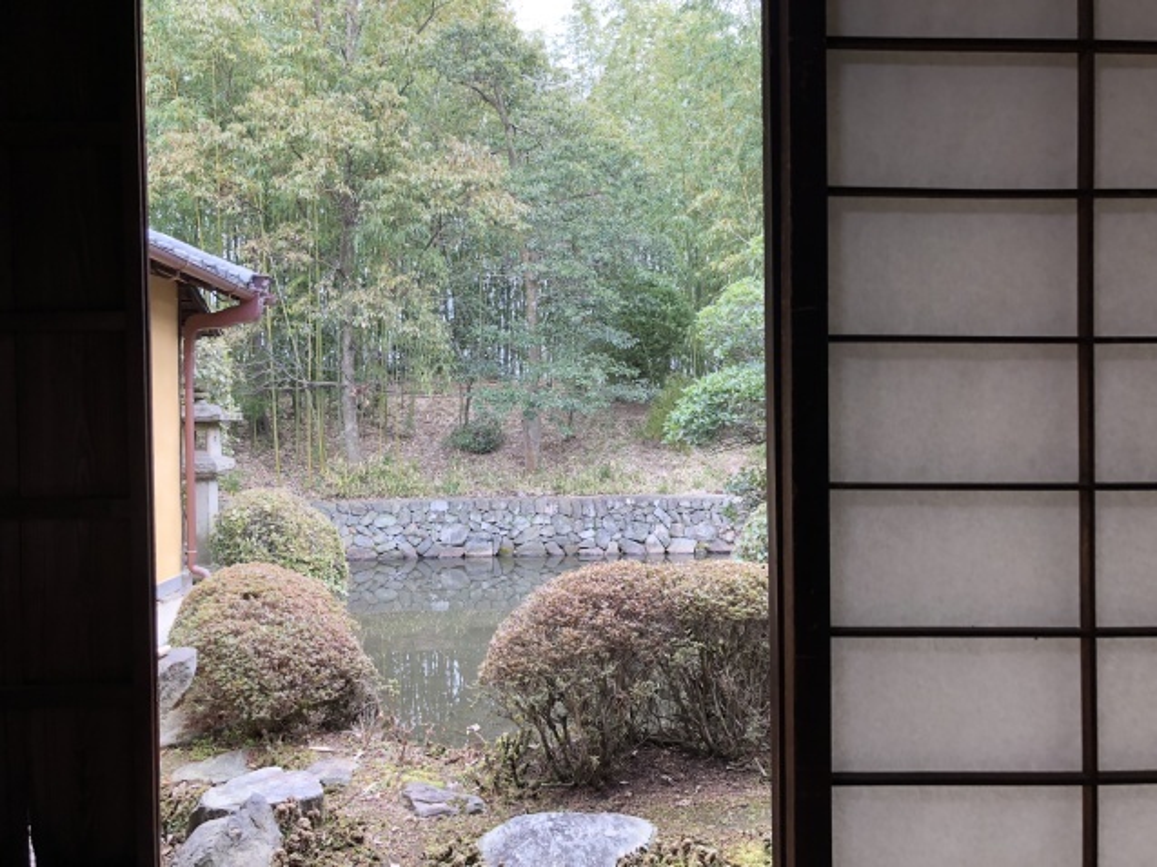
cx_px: 578
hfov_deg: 63.5
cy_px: 434
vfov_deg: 49.7
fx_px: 935
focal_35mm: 28
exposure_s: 1/120
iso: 50
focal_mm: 3.99
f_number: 1.8
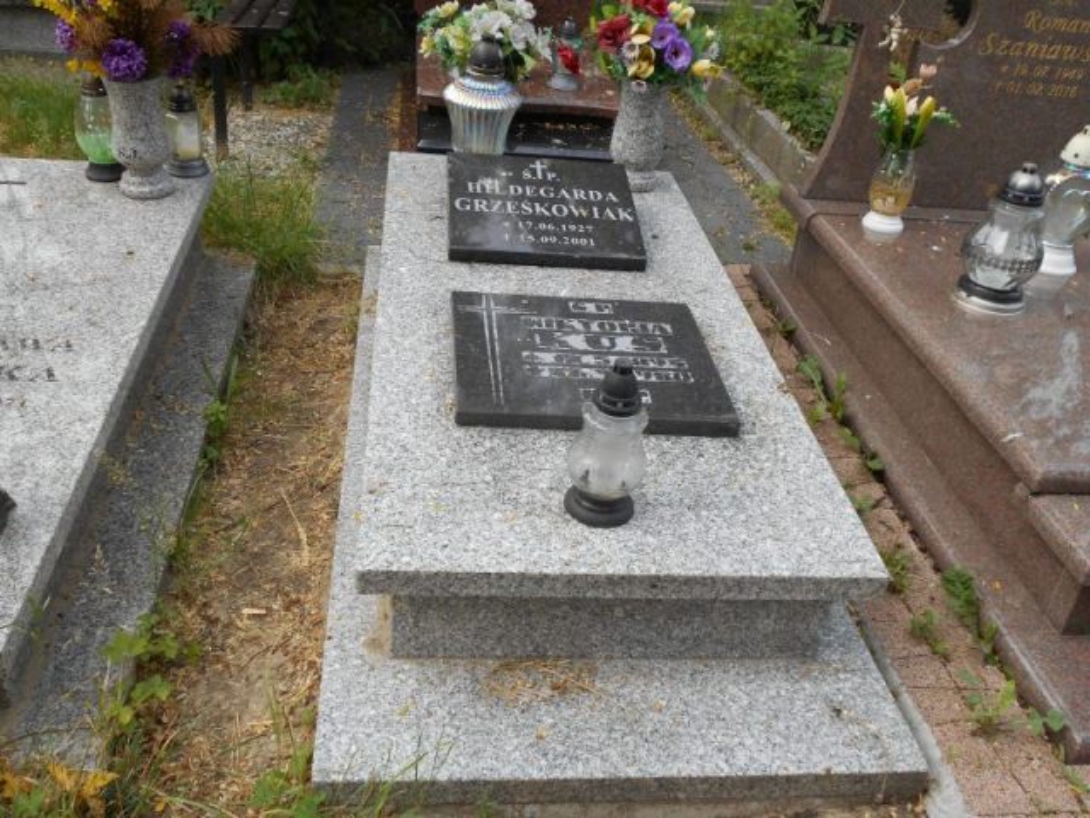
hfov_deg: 54.0
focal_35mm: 34
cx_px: 545
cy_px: 409
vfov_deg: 41.8
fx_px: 1071
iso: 80
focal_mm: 5.8
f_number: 3.6
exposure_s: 1/250
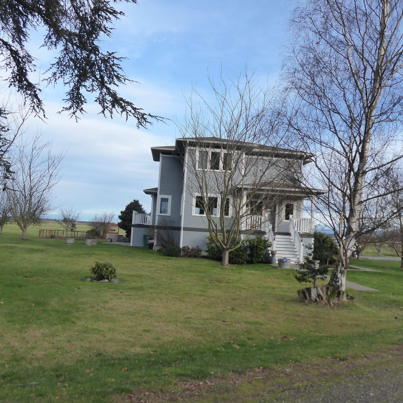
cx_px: 200
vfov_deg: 52.5
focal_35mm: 31
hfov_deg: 52.5
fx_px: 408
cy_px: 211
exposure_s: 1/400
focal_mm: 4.3
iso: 160
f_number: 3.3
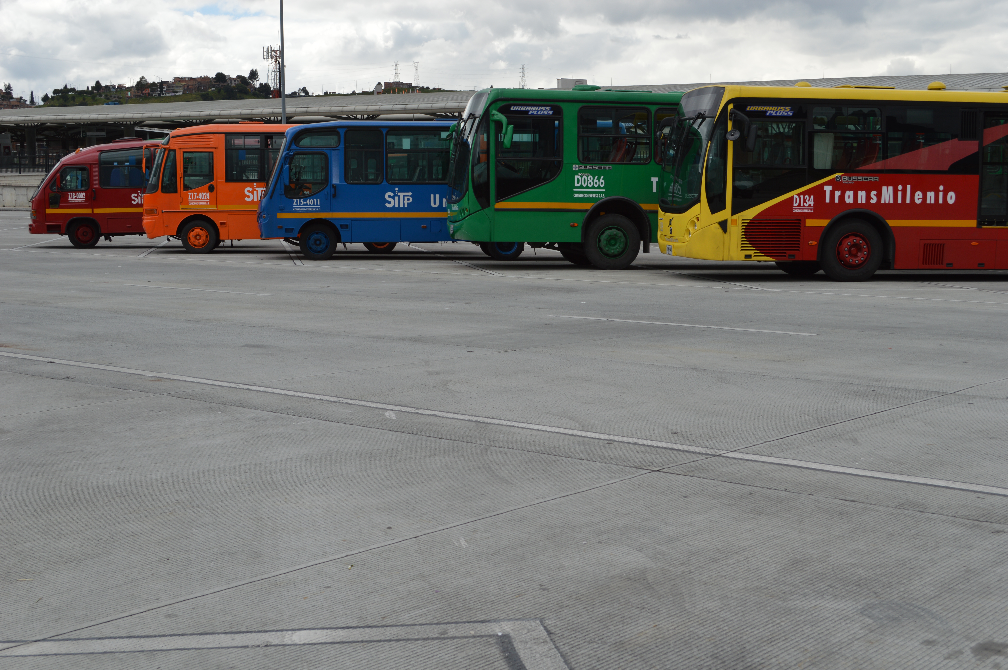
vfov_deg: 28.0
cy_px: 335
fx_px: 1343
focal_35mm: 48
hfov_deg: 41.1
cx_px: 504
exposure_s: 1/200
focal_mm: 32
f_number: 7.1
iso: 100
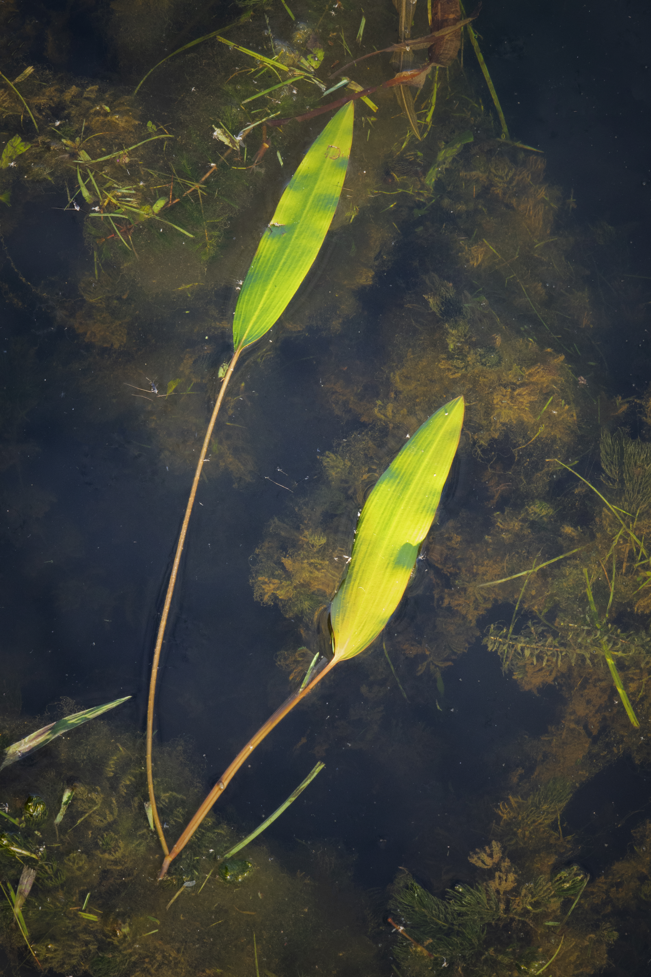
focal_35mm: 109
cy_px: 488
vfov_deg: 18.8
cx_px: 326
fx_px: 2956
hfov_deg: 12.6
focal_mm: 40.05
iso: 640
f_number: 10
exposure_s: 1/50
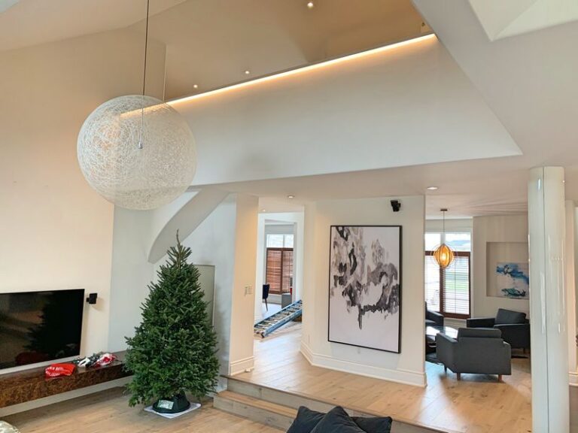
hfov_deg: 67.3
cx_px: 289
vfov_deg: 53.1
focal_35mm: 26
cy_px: 216
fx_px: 434
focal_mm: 4.25
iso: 160
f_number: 1.8
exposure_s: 1/60
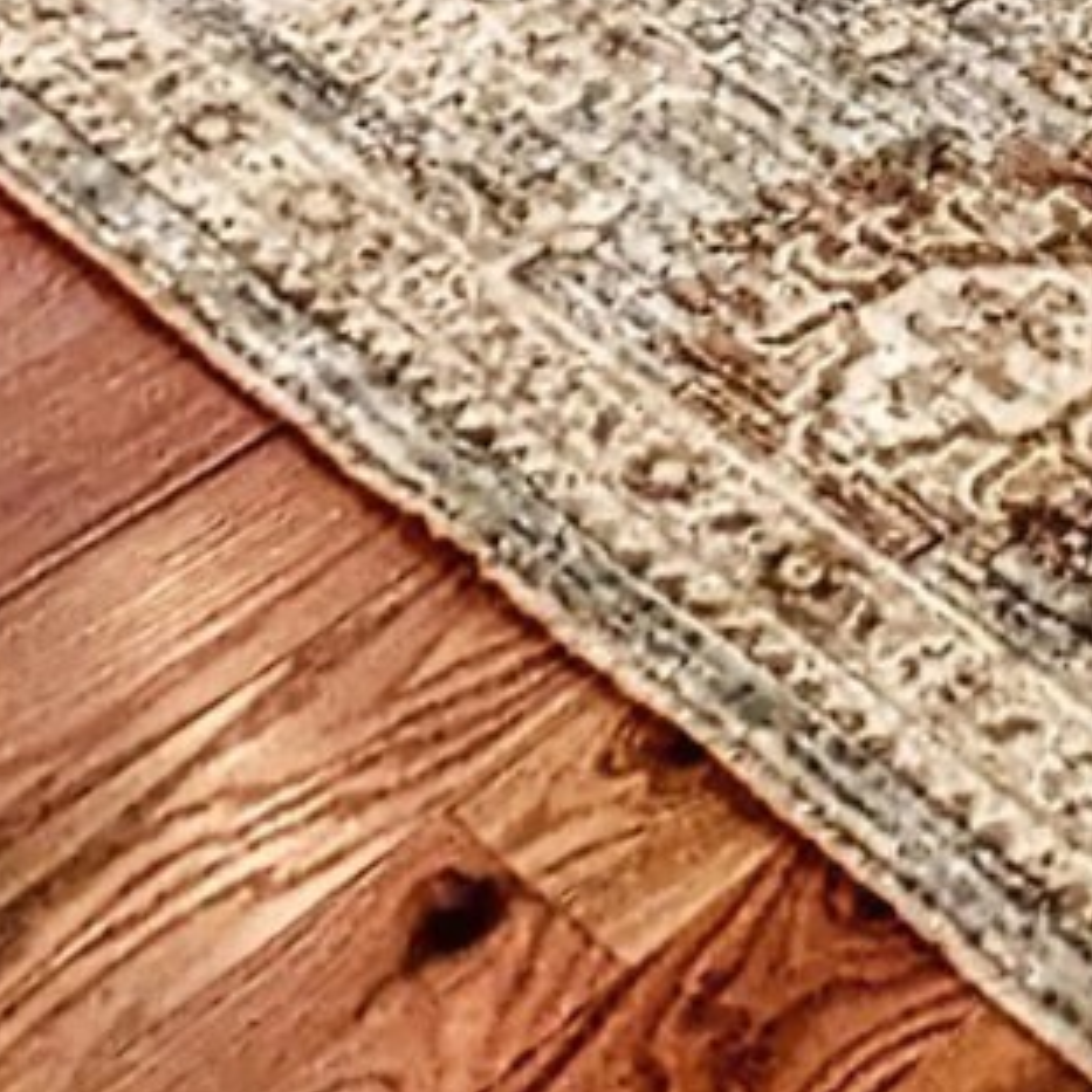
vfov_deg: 13.8
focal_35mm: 93
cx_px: 1745
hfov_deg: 16.6
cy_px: -1471
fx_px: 3319
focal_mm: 2.35
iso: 90
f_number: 2.2
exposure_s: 1/24
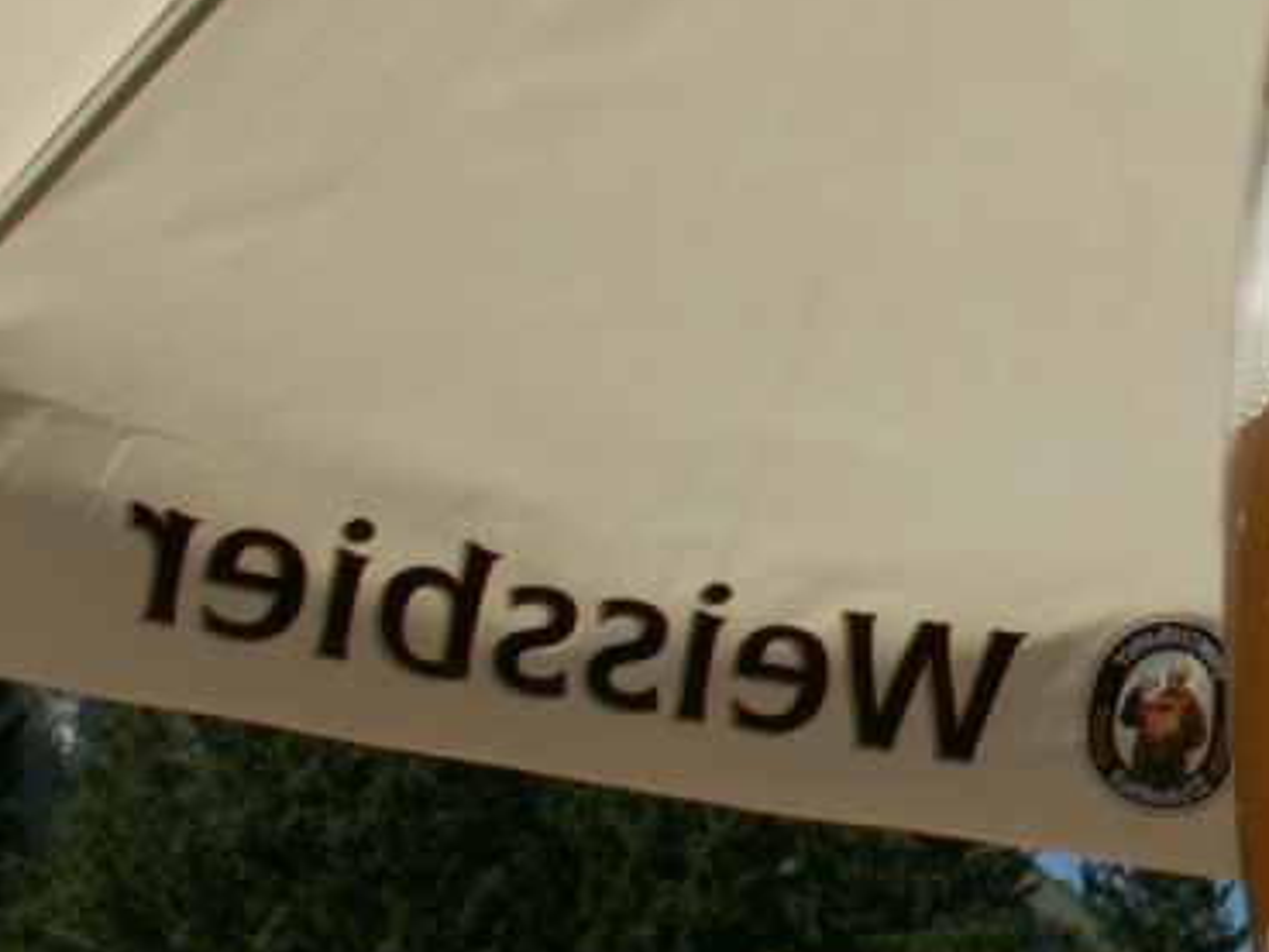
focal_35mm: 97
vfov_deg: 15.1
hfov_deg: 18.7
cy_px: 110
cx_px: 1675
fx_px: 3557
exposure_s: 1/250
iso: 50
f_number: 7.1
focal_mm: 5.86
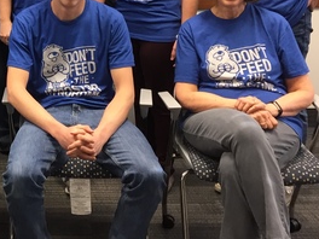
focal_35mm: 79
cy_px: -24
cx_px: -46
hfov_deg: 23.0
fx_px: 728
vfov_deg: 18.0
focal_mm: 4.15
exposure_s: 1/33
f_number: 2.2
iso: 100
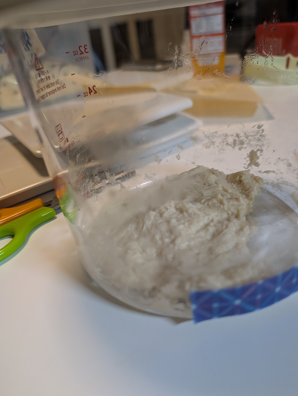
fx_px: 275
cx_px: 149
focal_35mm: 24
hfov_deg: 56.9
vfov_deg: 71.5
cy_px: 198
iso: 807
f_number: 1.68
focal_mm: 6.9
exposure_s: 1/100
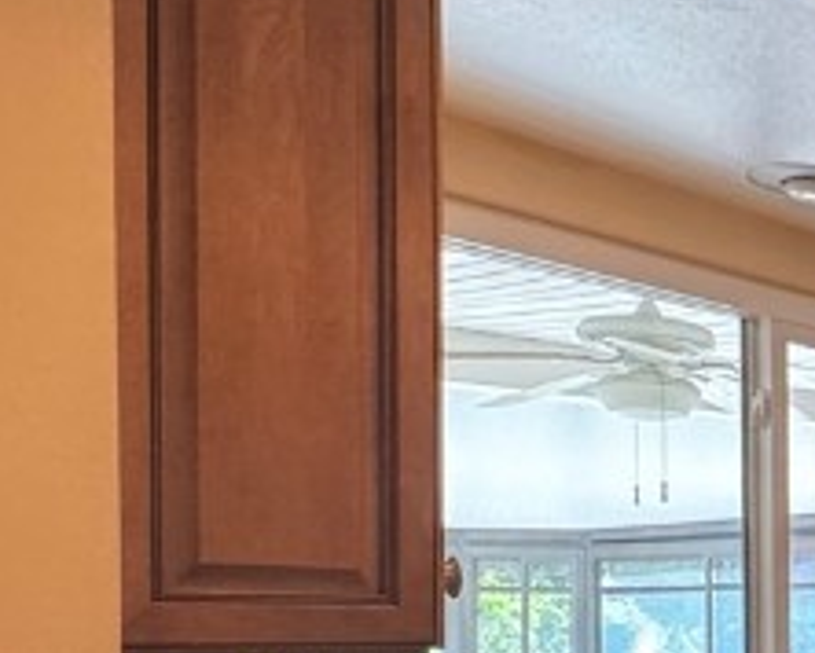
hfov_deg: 20.1
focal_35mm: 63
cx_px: 1520
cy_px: 646
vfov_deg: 23.3
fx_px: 1521
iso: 400
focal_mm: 2.22
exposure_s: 1/60
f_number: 2.2
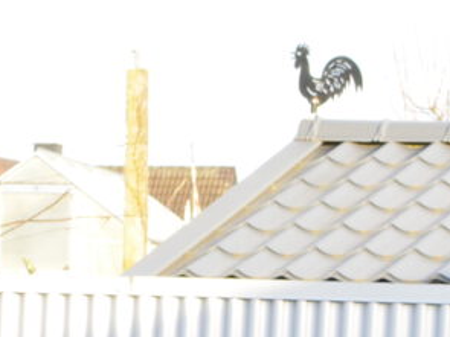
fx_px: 4070
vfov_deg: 4.7
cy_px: 690
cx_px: -523
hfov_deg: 6.1
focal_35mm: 313
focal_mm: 25
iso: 360
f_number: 10
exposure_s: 1/60
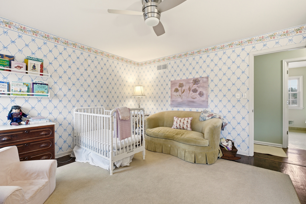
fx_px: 136
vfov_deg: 73.7
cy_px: 104
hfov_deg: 96.7
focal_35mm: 16
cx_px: 146
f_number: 9
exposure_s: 1/60
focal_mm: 10
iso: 400
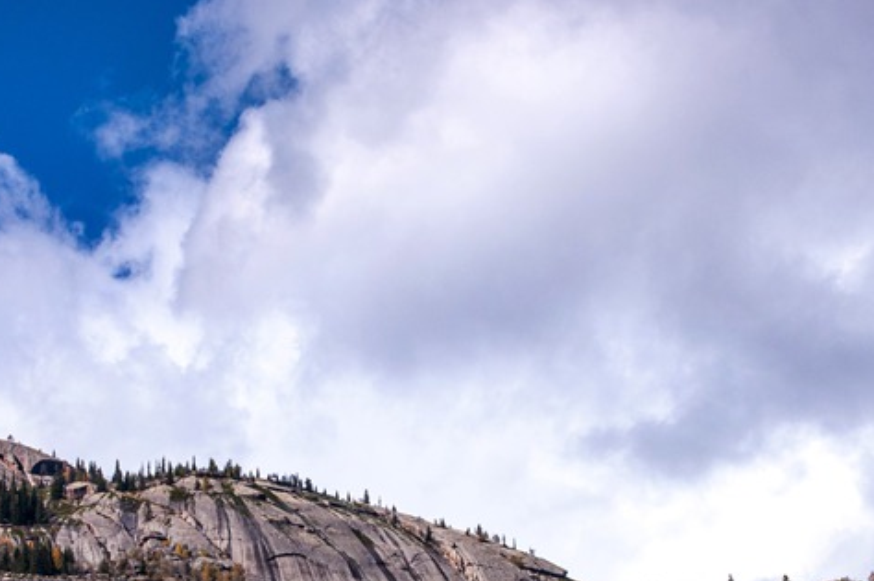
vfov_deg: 14.2
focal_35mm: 95
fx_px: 2304
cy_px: 550
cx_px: 277
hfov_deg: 21.4
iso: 400
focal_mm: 30
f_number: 14
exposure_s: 1/500
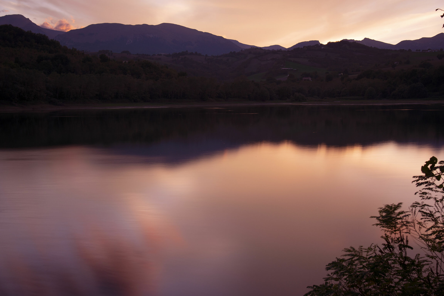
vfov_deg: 28.1
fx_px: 592
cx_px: 222
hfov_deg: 41.1
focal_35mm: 48
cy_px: 148
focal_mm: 48
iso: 320
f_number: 6.3
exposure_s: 13
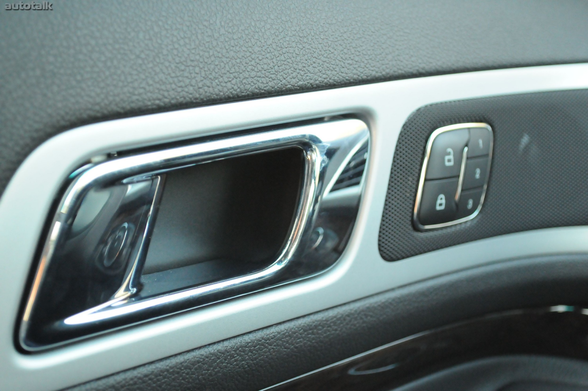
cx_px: 294
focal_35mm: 60
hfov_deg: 33.4
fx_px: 979
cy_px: 196
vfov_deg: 22.6
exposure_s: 1/160
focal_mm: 40
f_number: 5.3
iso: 2500
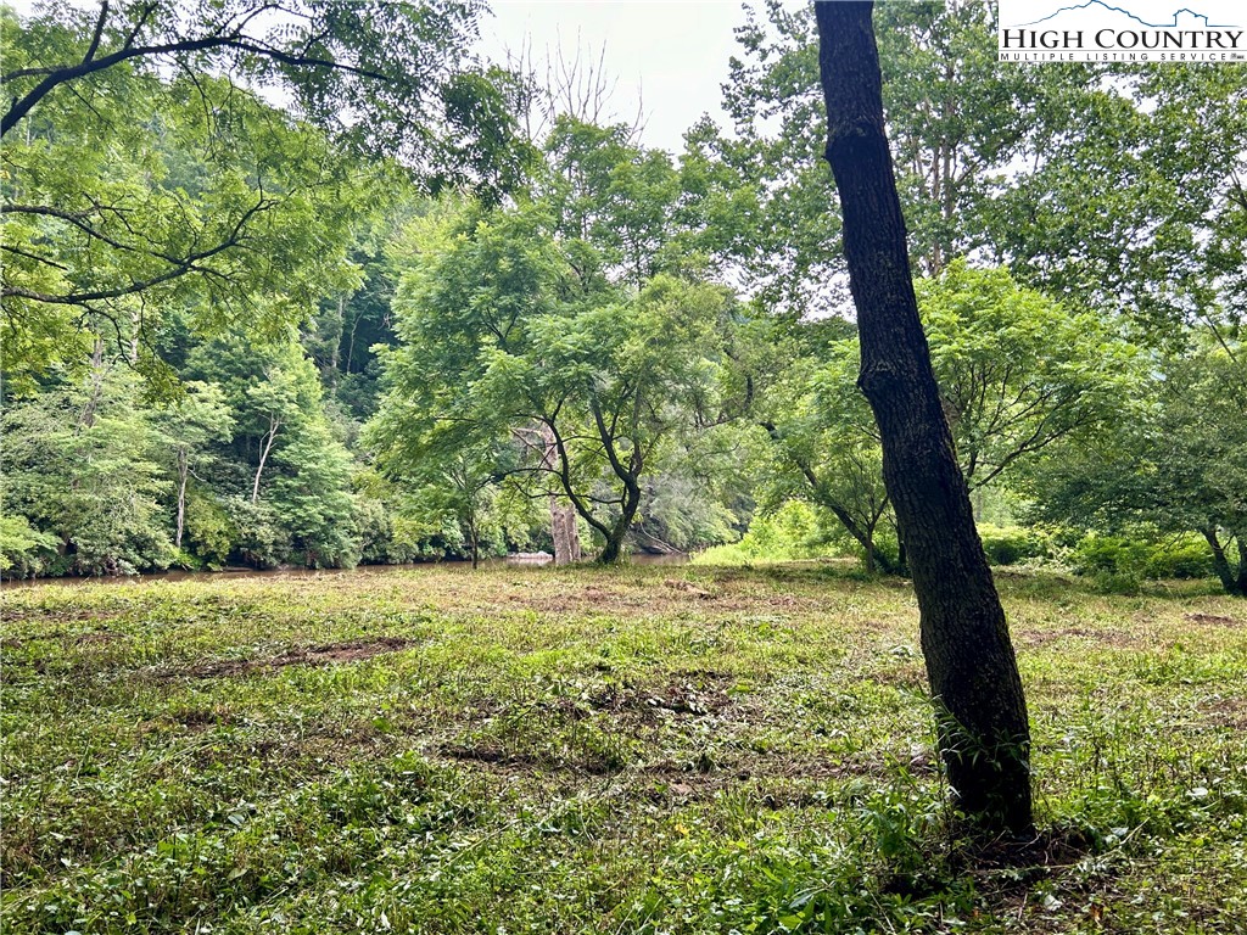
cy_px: 468
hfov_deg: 67.3
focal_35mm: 26
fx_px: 937
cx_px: 624
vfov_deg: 53.1
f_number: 1.5
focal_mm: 5.7
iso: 40
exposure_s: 1/121
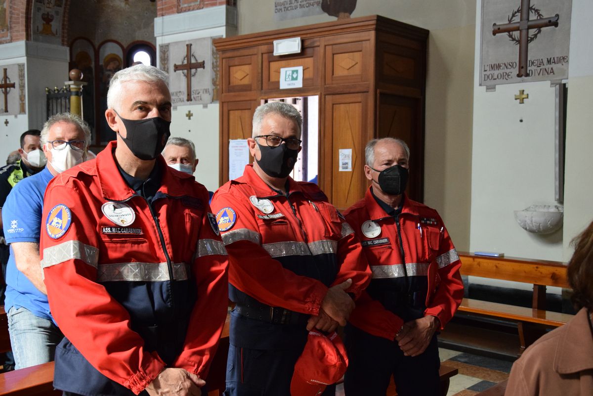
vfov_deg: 31.9
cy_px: 198
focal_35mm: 42
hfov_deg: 46.4
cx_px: 296
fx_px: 692
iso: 3200
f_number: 5.6
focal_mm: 28
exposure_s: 1/125
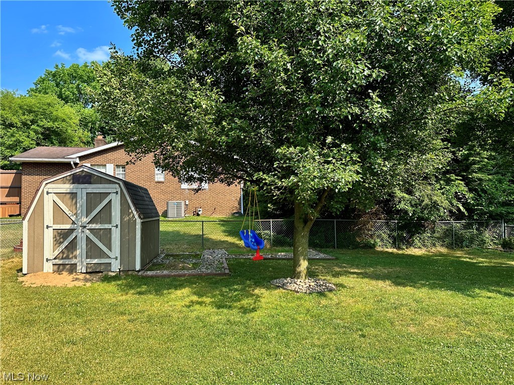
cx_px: 257
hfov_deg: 71.6
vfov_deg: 56.8
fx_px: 356
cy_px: 192
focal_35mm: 24
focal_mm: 6.86
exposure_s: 1/1119
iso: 80
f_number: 1.78
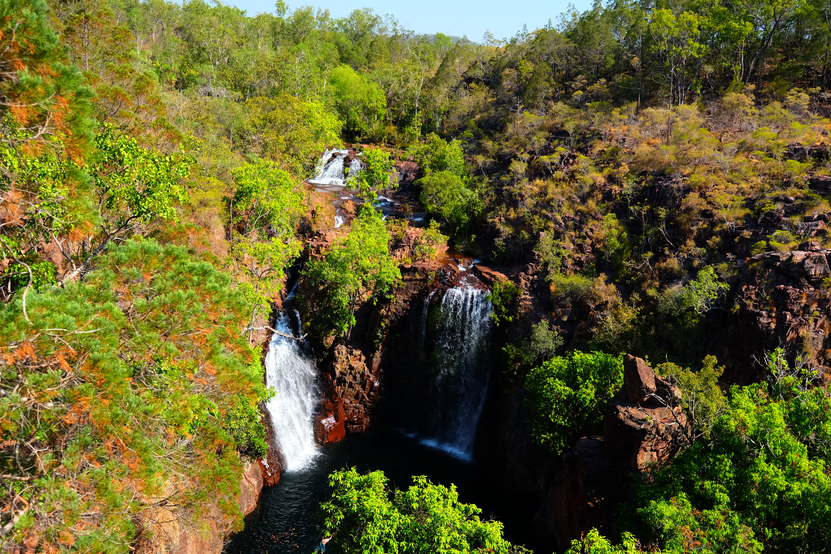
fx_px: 762
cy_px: 277
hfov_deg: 57.2
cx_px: 416
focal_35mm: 33
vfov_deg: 40.0
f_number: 5.6
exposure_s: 1/350
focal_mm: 21.9
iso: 200
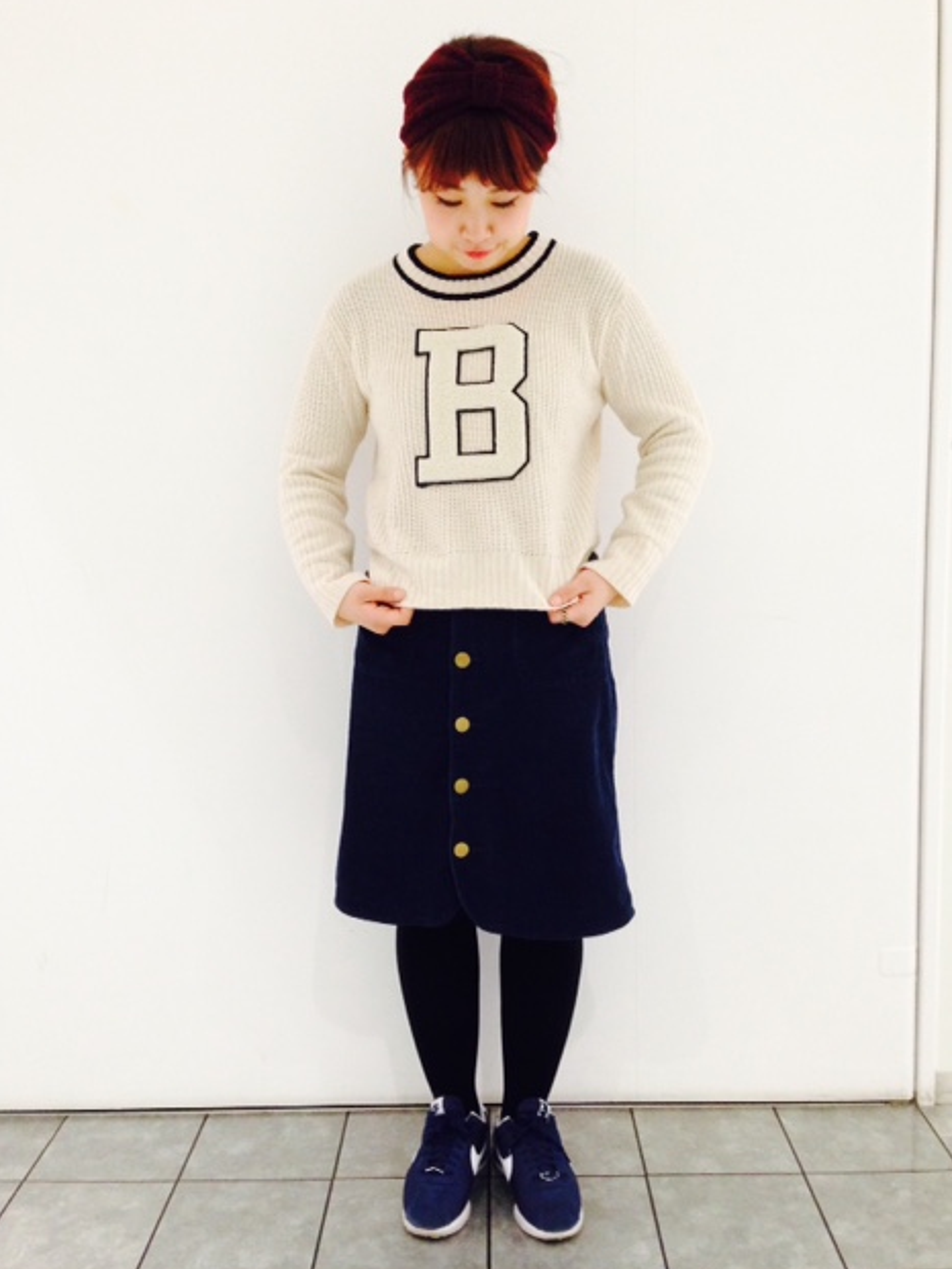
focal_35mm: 34
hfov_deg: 41.8
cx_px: 470
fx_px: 1246
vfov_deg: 53.9
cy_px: 625
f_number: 2.4
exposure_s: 1/20
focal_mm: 4.12
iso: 160
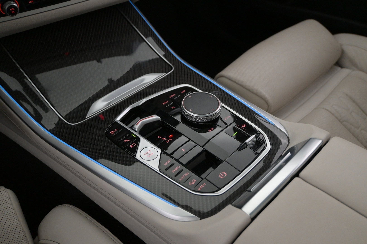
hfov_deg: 55.1
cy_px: 122
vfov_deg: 38.4
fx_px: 352
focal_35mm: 34
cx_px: 184
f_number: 4.2
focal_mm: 23
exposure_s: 1/80
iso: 2500
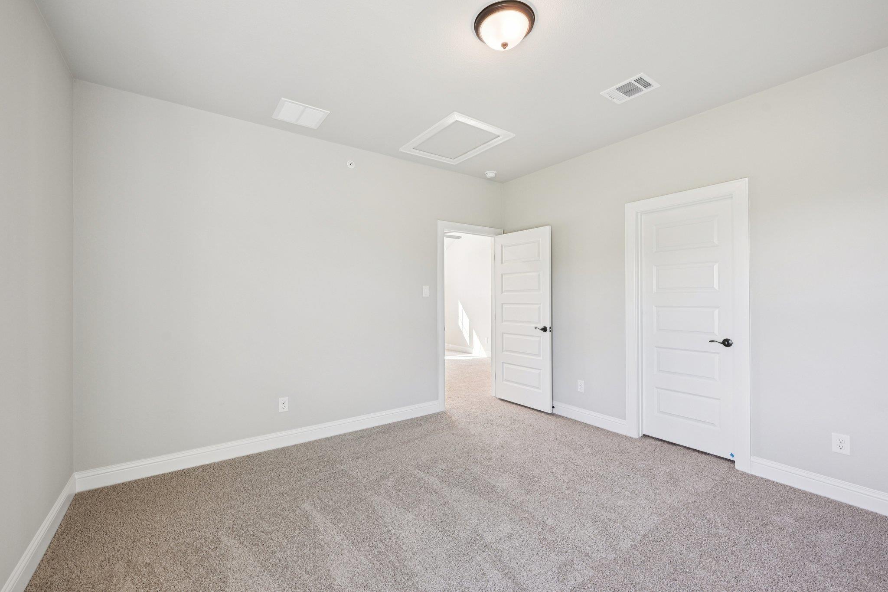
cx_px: 444
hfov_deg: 100.4
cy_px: 296
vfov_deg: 77.3
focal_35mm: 15
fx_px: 370
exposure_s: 1/15
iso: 140
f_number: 6.7
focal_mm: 15
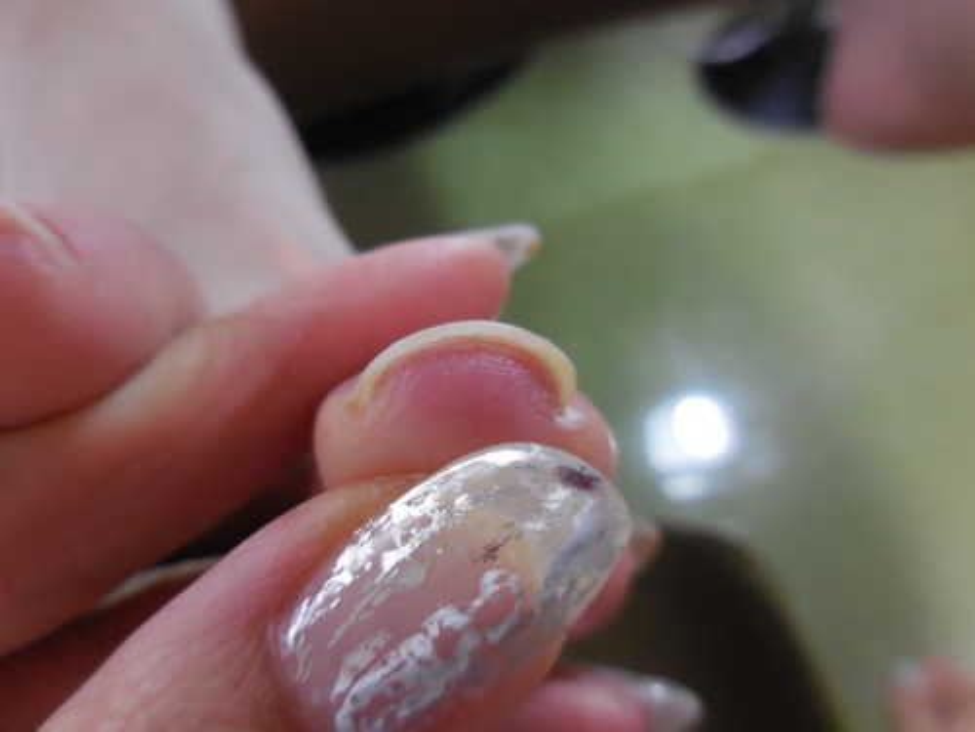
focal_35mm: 25
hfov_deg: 69.4
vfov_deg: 54.9
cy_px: 366
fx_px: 704
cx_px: 488
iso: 400
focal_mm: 4.5
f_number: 3.3
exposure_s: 1/25
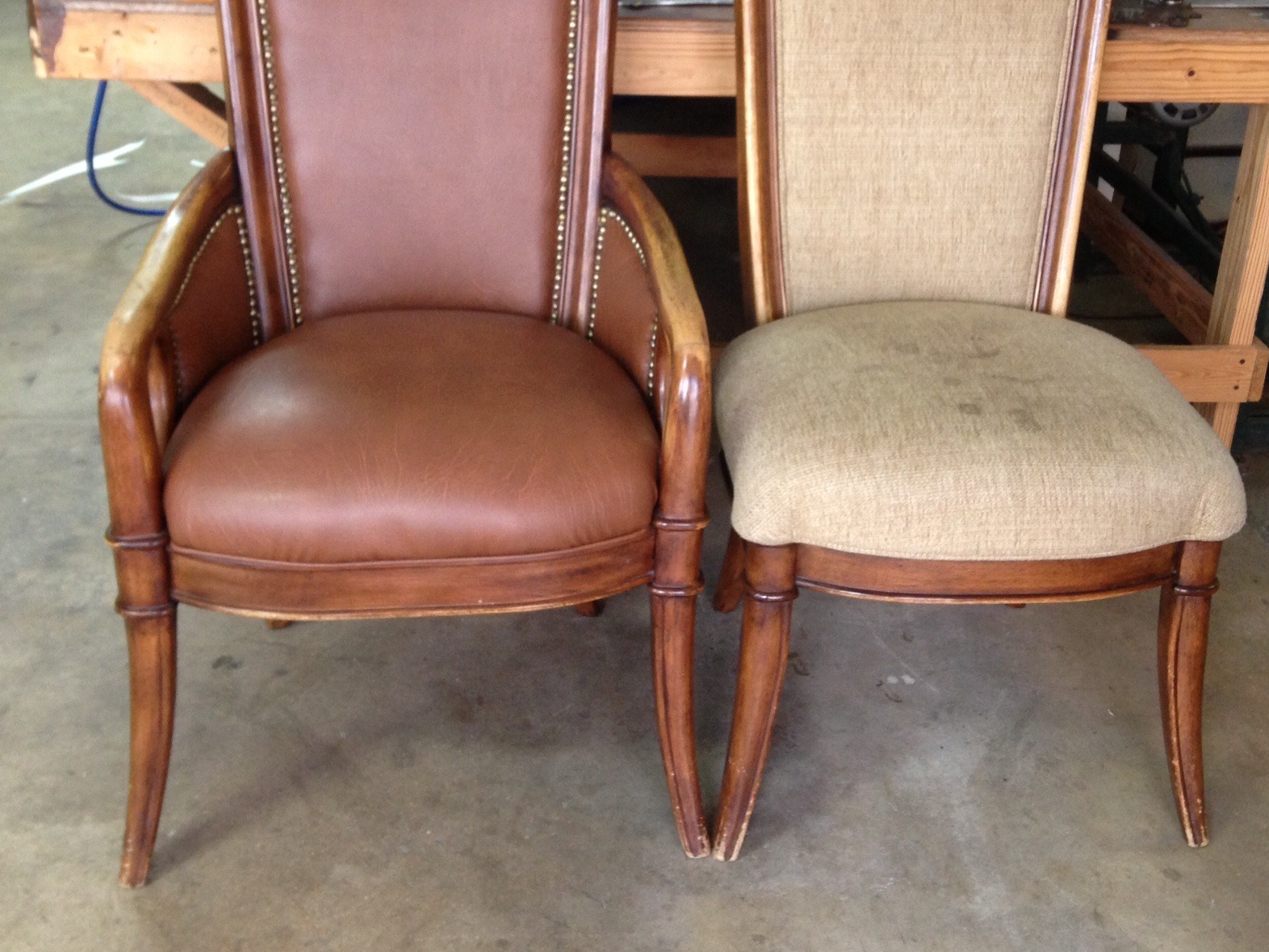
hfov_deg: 43.8
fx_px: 1576
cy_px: 354
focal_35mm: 43
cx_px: 685
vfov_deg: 33.4
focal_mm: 4.13
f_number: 2.4
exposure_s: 1/20
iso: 160
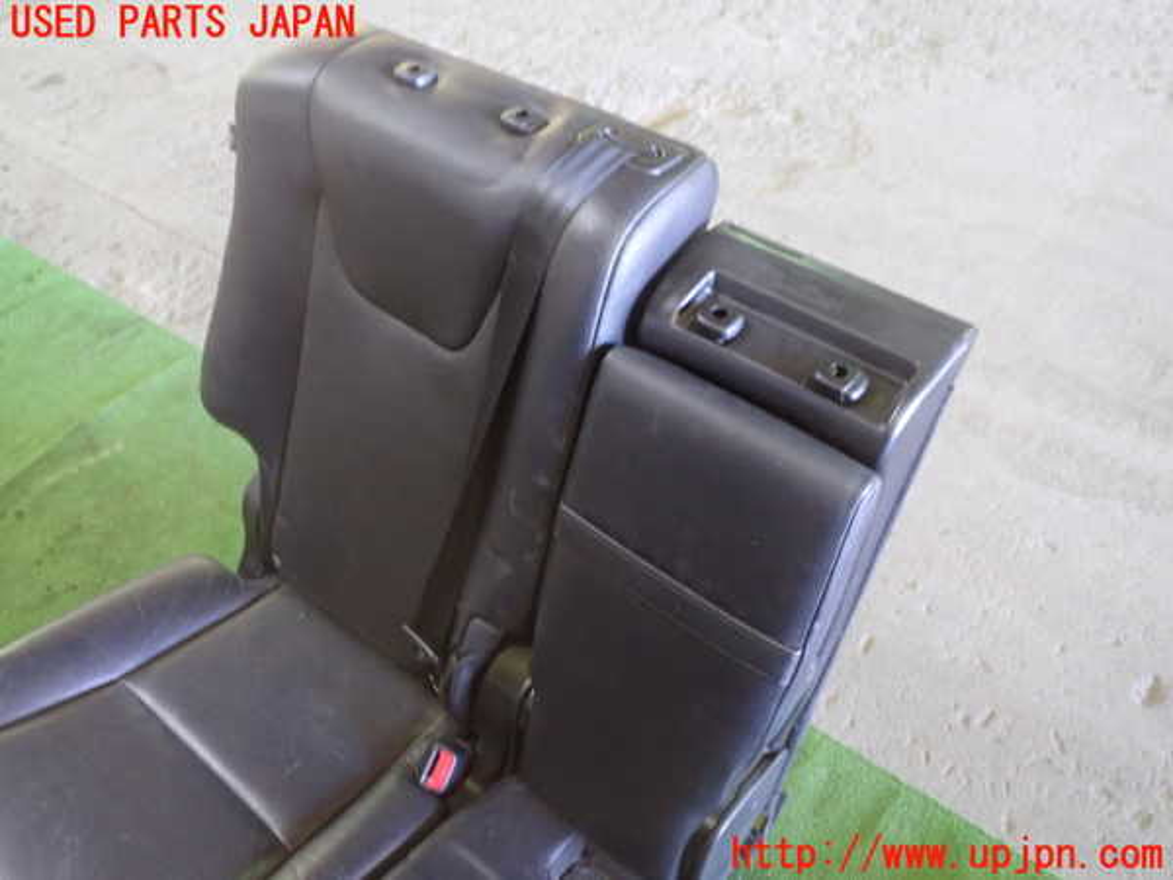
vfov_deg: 46.8
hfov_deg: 60.0
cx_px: 586
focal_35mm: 30
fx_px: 1017
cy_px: 440
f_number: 2.3
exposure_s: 1/25
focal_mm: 5.4
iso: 800
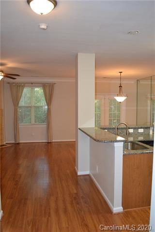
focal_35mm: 27
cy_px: 116
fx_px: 174
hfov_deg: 47.9
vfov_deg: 67.4
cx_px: 78
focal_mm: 18
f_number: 3.5
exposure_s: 1/60
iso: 1250
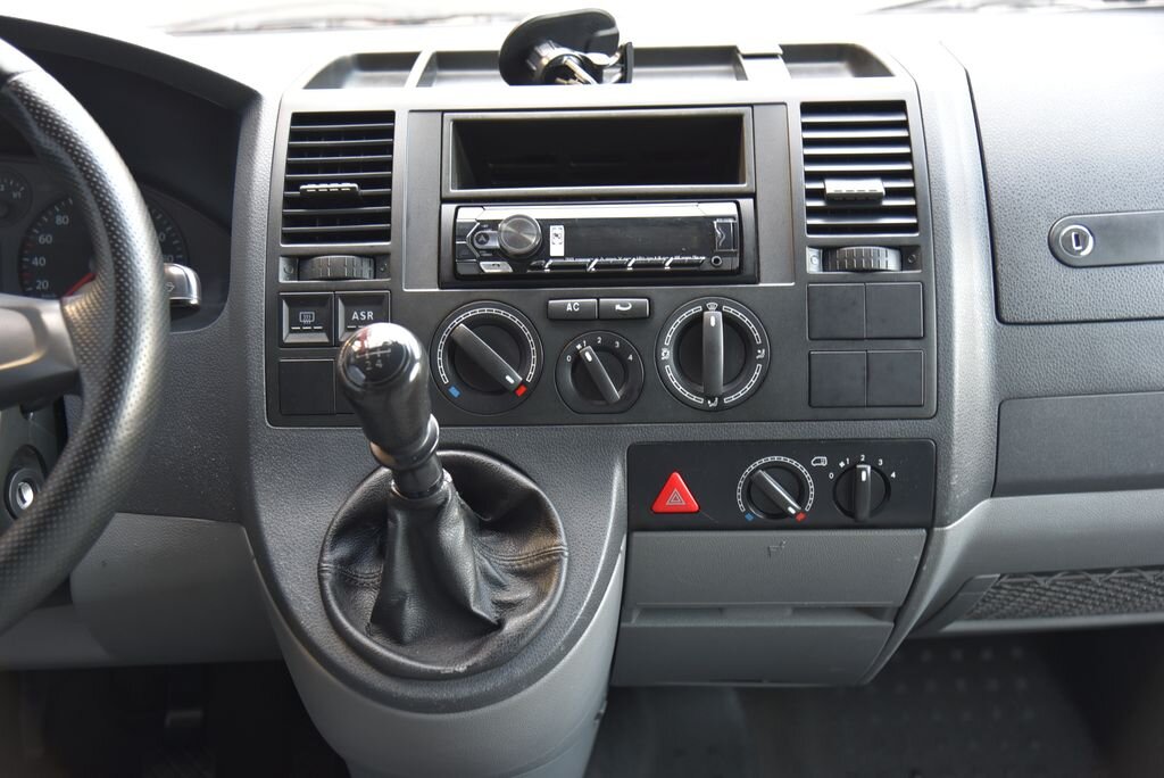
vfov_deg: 27.0
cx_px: 582
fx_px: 1618
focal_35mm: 50
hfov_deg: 39.6
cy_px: 389
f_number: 4
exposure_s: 1/10
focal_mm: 50
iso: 500
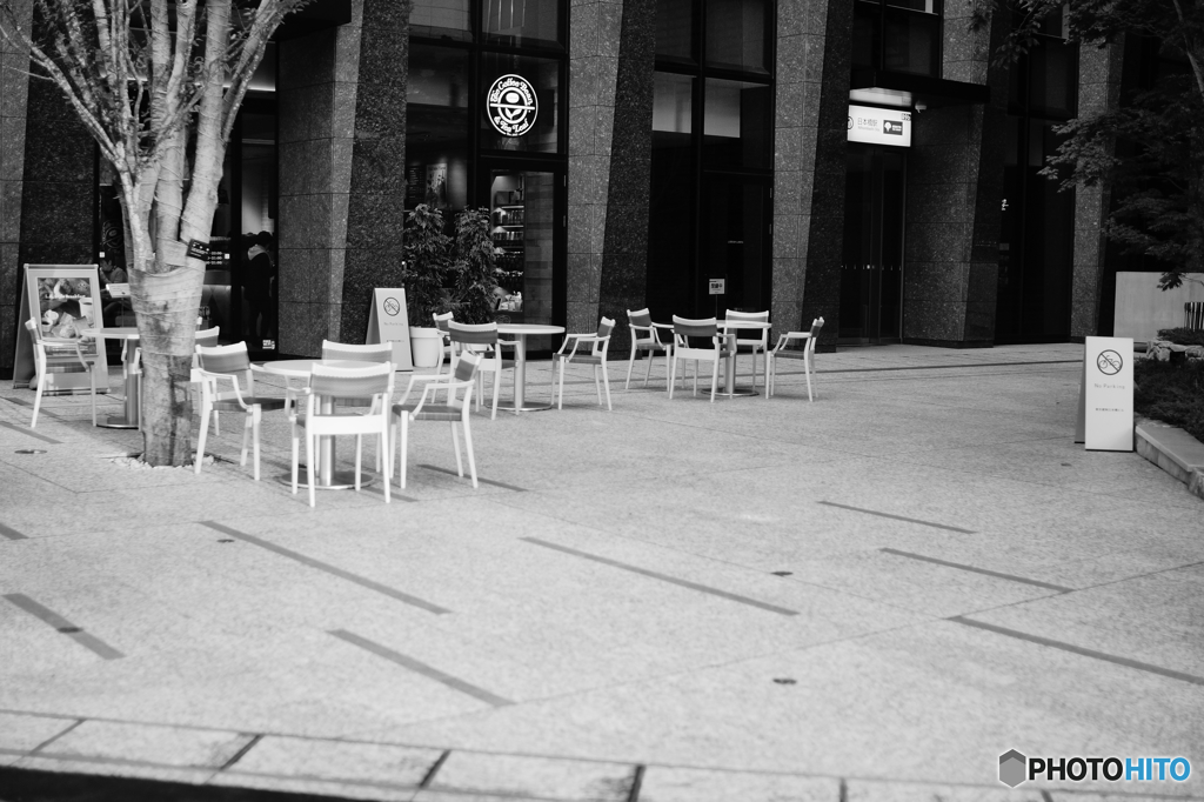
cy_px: 401
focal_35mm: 45
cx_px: 602
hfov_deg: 43.6
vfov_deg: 29.8
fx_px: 1504
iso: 100
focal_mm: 30
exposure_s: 1/500
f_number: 1.4
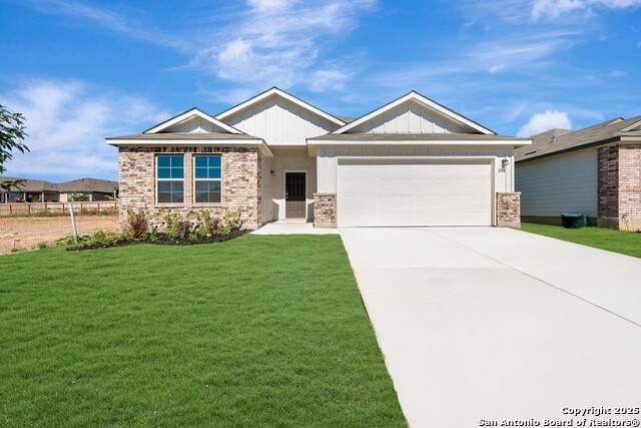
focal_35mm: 14
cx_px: 320
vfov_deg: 81.2
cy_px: 214
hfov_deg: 104.2
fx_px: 249
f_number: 9
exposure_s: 1/640
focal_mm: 14
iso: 100
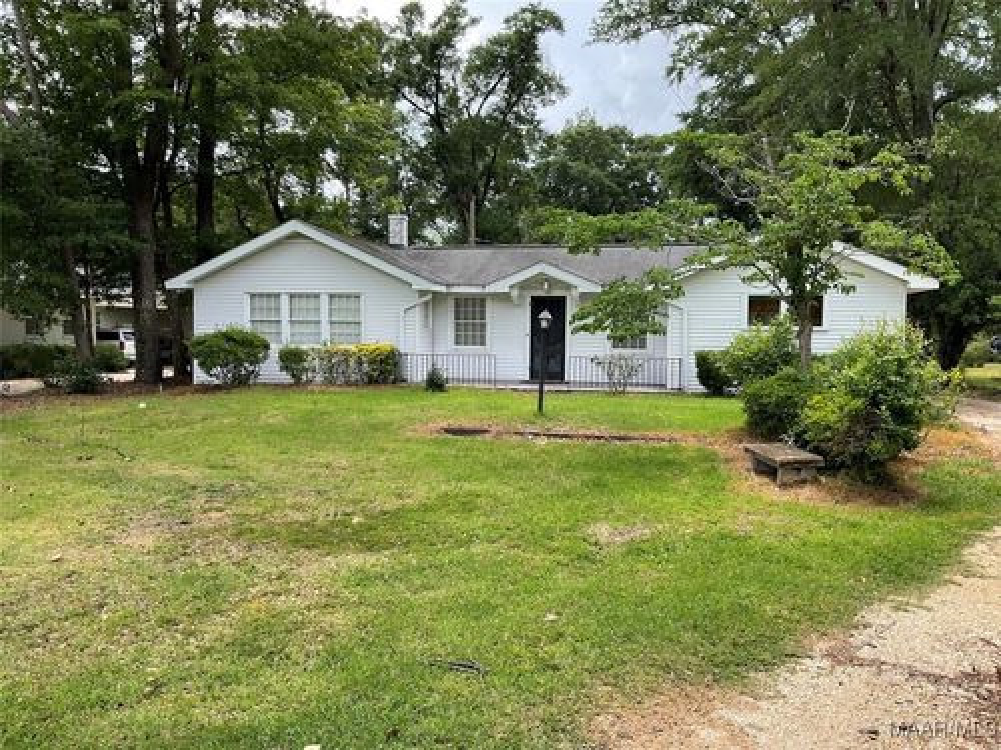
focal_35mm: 29
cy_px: 375
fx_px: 839
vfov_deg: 48.2
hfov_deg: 61.7
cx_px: 500
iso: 16
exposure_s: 1/442
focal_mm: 3
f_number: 1.8
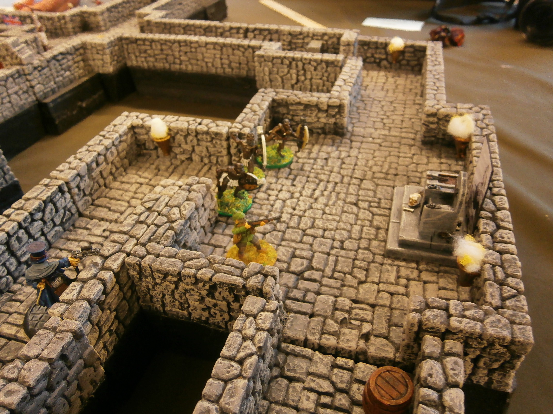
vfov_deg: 53.1
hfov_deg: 67.3
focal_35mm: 26
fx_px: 415
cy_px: 207
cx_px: 276
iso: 200
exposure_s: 1/15
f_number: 2.8
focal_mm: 4.7
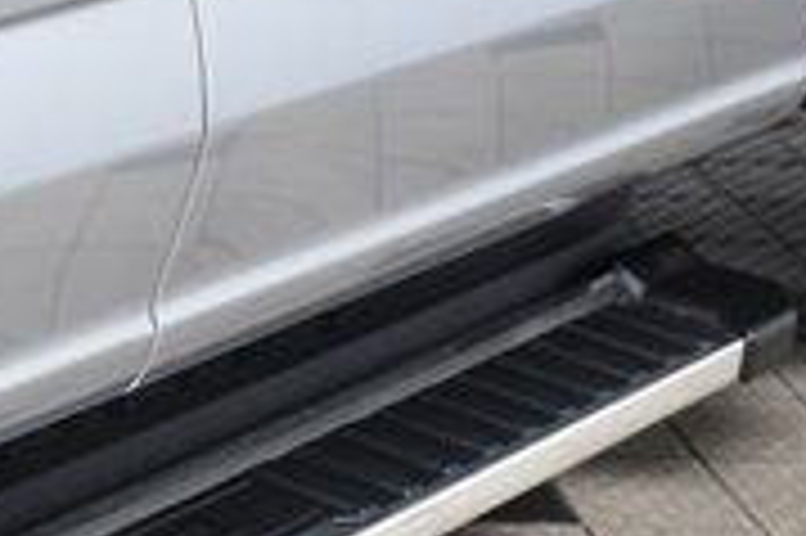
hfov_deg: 15.2
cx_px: -248
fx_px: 2885
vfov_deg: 10.4
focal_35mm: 129
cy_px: 678
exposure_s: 1/60
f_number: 3.5
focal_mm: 24
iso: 1600
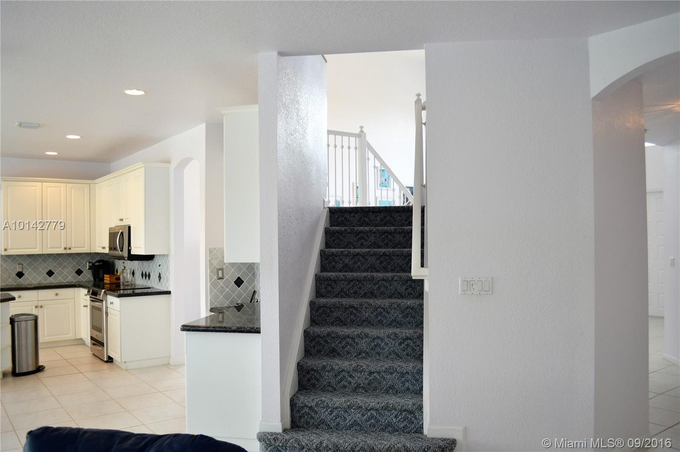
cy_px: 226
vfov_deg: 43.6
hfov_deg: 62.0
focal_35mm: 30
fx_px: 566
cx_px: 340
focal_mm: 20
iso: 400
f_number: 4
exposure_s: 1/60
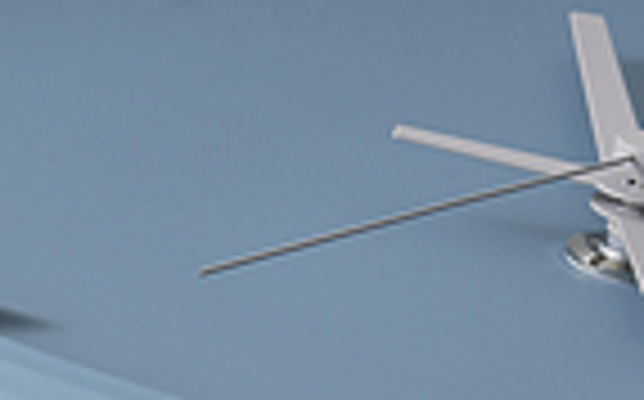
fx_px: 9782
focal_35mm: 558
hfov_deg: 3.7
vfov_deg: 2.3
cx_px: -453
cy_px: 607
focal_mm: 90
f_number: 11
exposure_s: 1/160
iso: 100
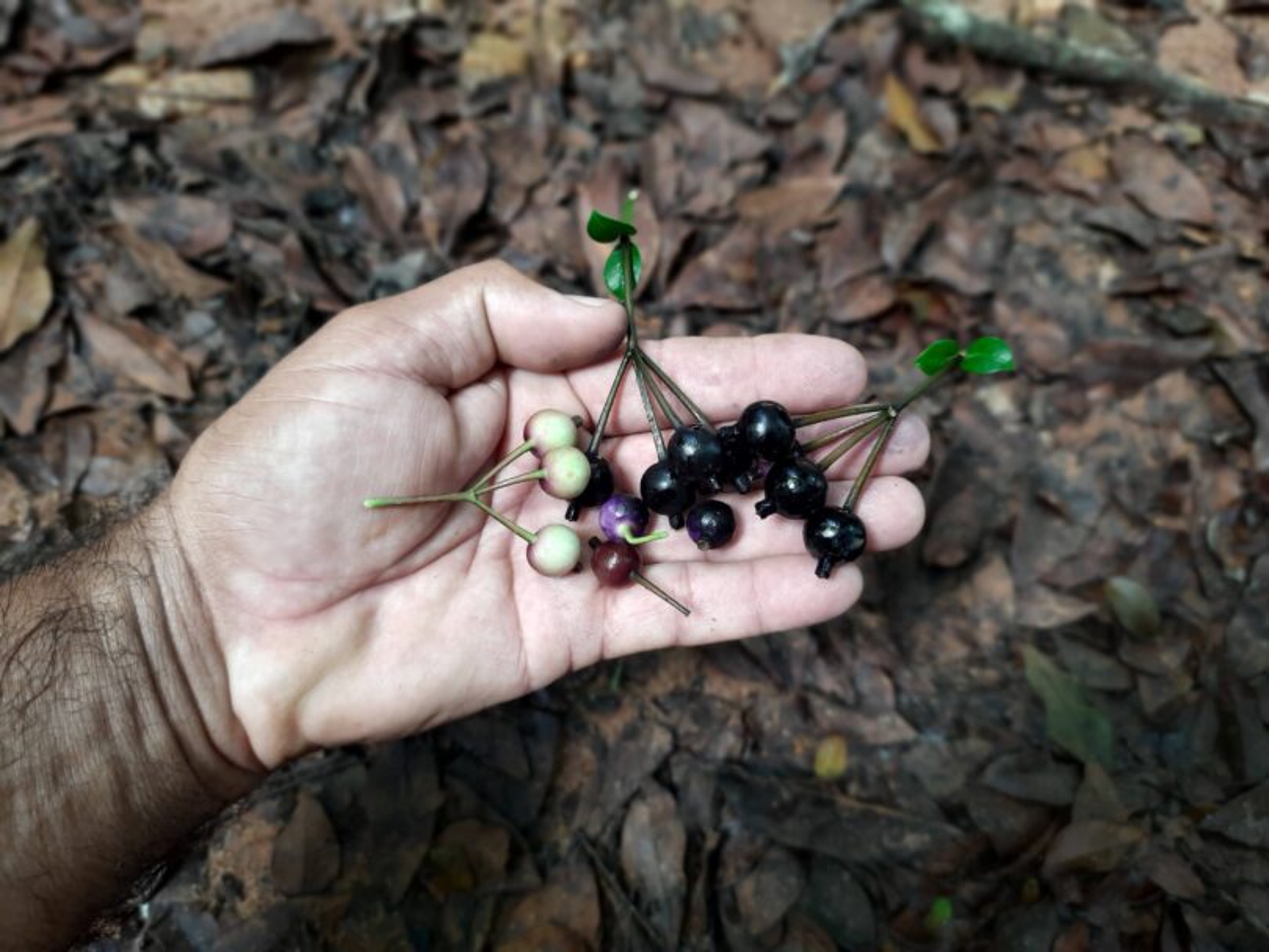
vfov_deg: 56.8
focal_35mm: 24
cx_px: 634
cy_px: 476
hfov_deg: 71.6
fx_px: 880
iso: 80
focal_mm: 5.23
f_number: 1.8
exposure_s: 1/60
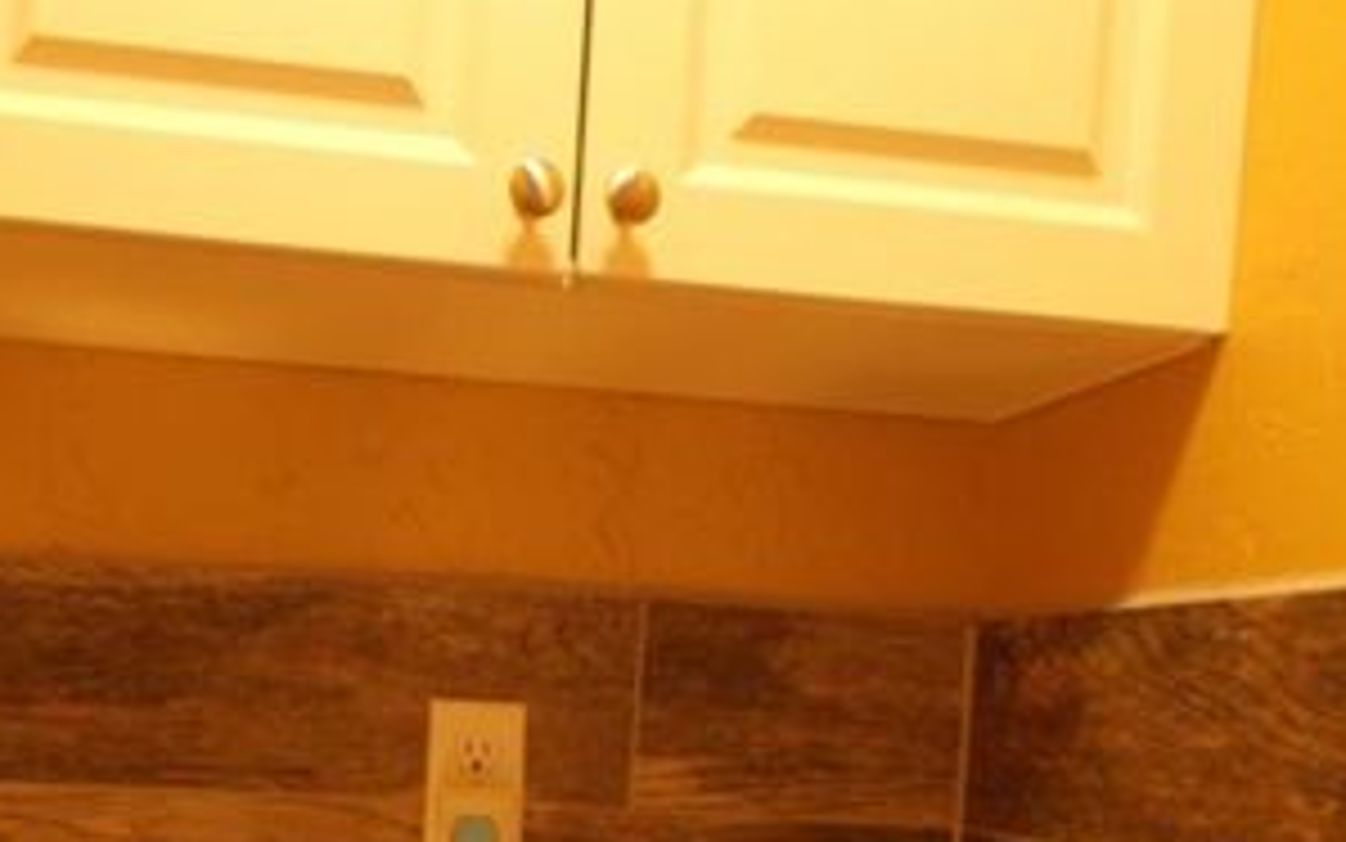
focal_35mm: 49
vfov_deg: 25.0
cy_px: 865
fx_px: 1798
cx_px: 488
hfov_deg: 40.7
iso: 200
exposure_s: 1/25
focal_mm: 4.6
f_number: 3.2
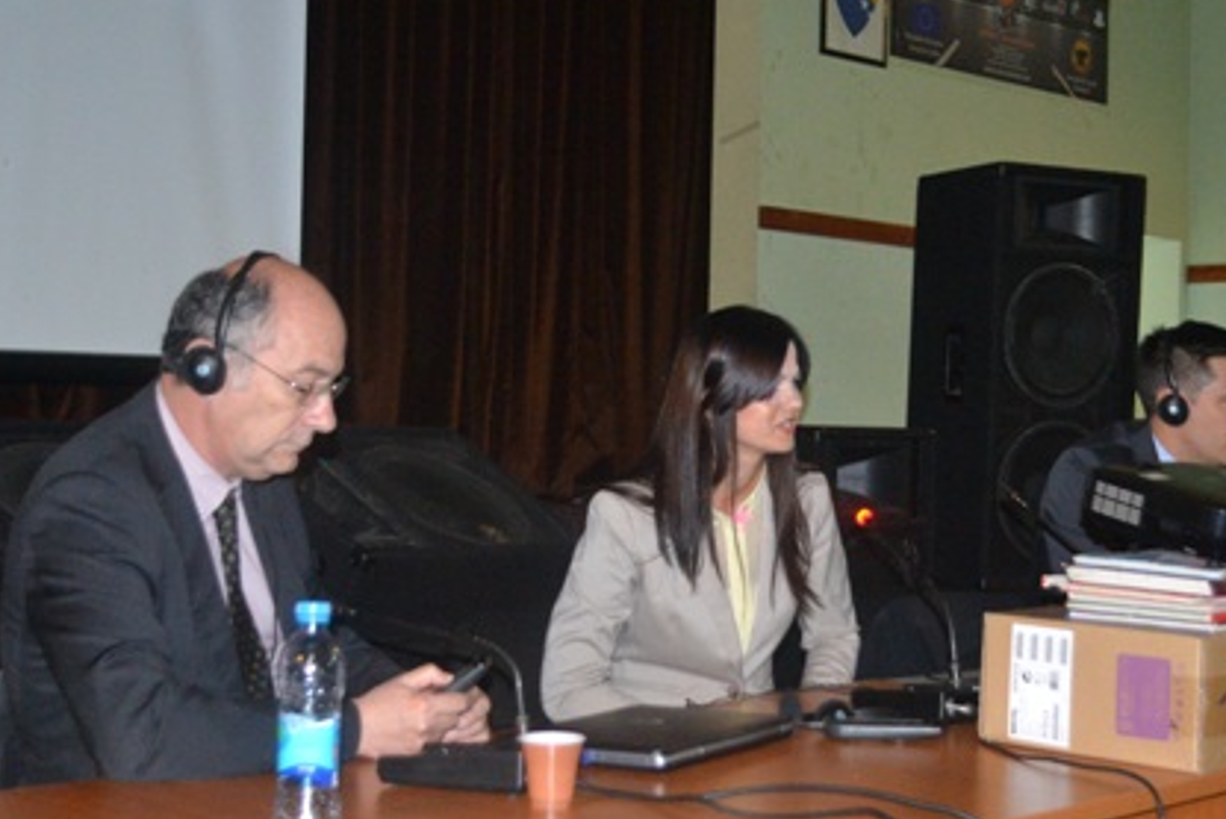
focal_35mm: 60
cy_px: 396
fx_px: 2045
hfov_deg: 33.3
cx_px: 681
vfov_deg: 22.7
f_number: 4.2
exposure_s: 1/60
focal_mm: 26
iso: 3200
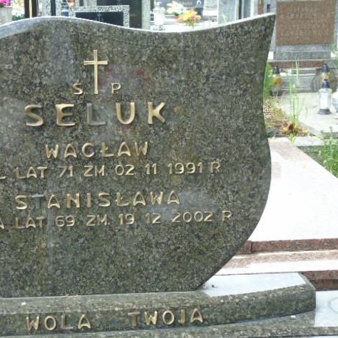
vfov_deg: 23.4
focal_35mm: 74
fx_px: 817
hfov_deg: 23.3
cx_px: 116
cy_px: 168
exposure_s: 1/80
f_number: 4.5
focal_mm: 11
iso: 80
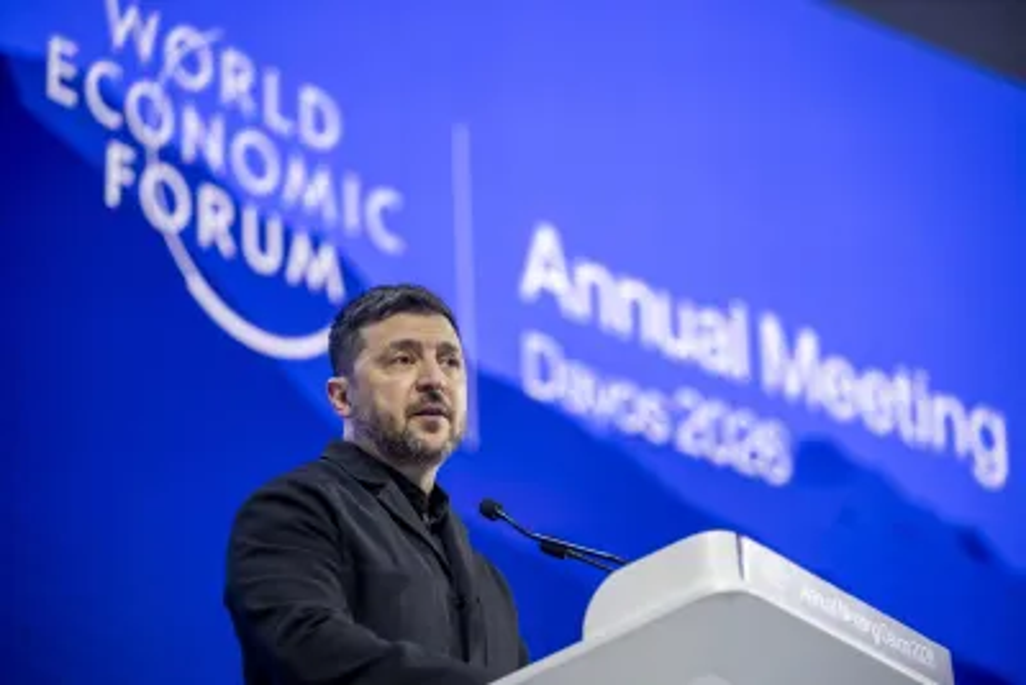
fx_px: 3564
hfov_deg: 16.4
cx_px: 513
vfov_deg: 11.0
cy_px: 342
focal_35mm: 125
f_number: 2.8
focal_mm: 125
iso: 800
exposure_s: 1/400
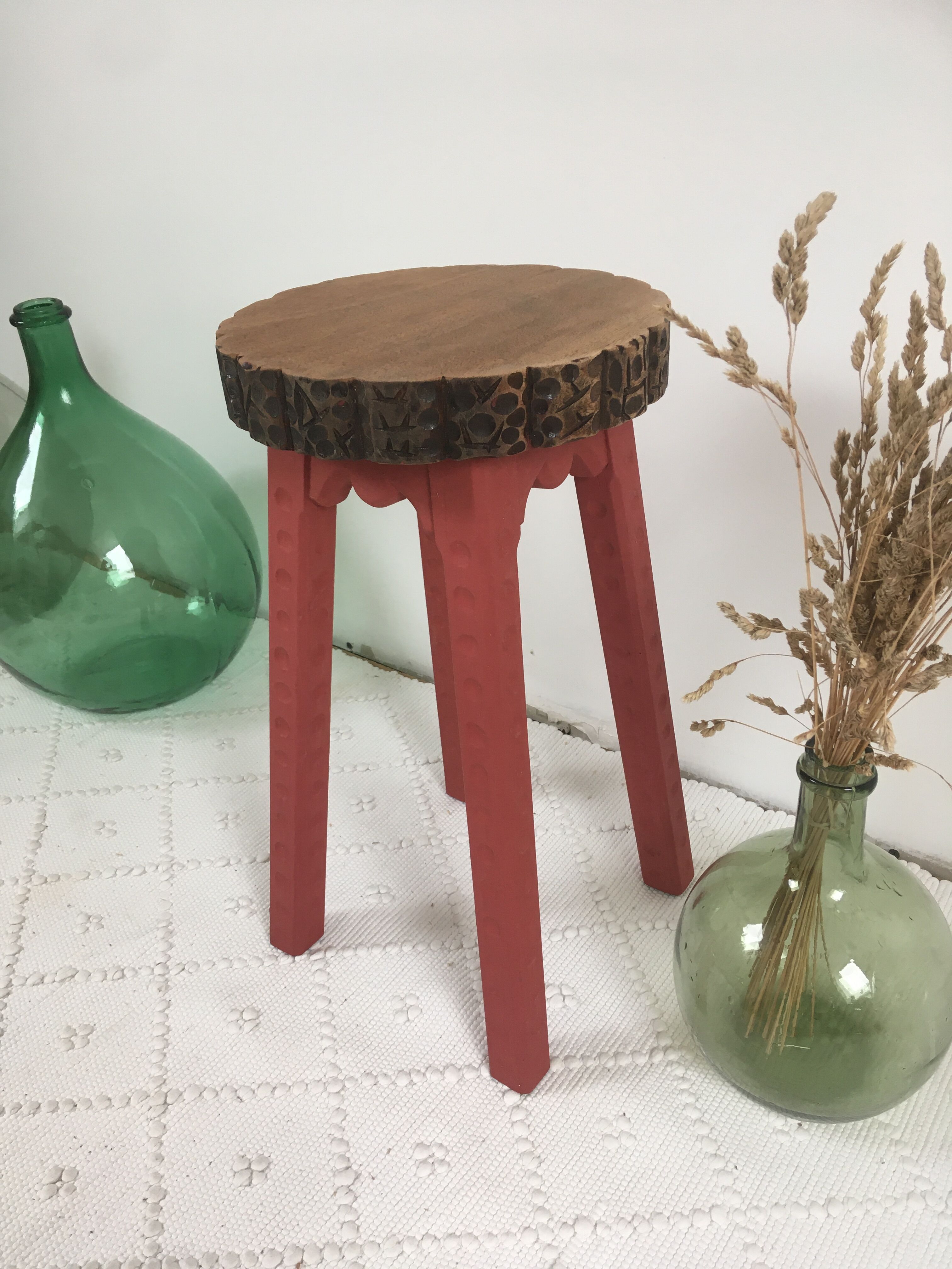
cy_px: 634
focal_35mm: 29
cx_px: 476
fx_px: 1063
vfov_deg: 61.7
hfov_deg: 48.2
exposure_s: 1/33
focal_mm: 4.15
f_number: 2.2
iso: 25
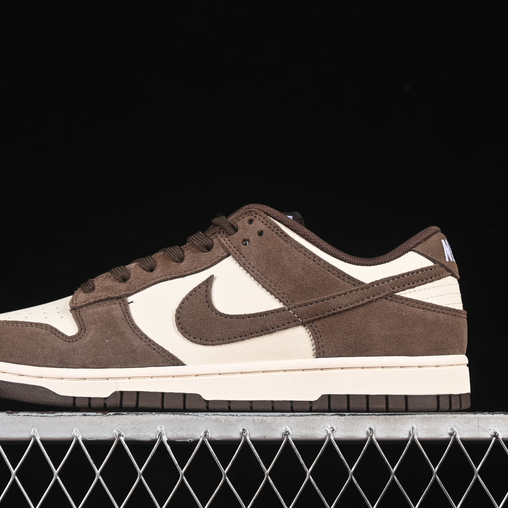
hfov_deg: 18.1
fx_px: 1594
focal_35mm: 96
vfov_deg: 18.1
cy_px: 253
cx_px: 212
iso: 160
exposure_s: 1/60
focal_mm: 50
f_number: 6.3
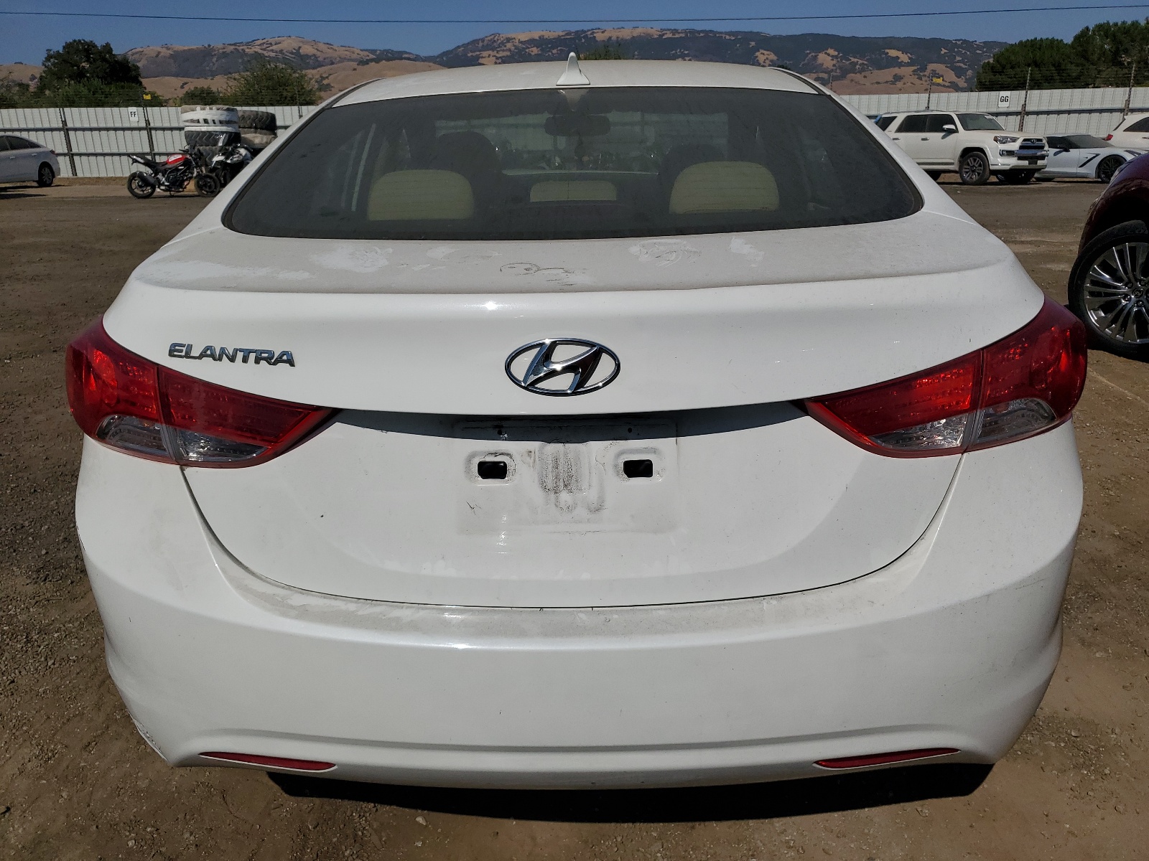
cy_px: 430
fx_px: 863
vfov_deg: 53.1
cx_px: 574
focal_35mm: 26
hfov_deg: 67.3
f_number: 1.5
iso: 51
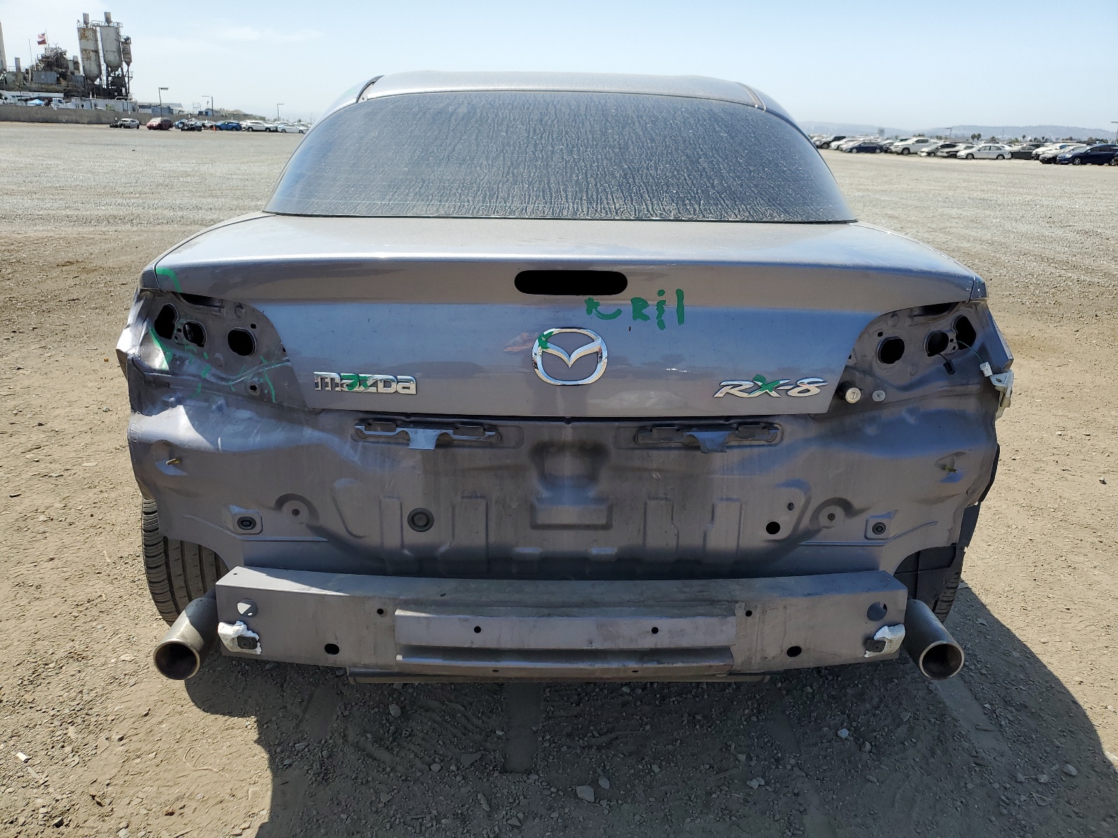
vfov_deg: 53.1
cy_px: 419
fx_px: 840
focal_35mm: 26
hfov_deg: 67.3
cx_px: 559
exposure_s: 1/2500
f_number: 1.5
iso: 50
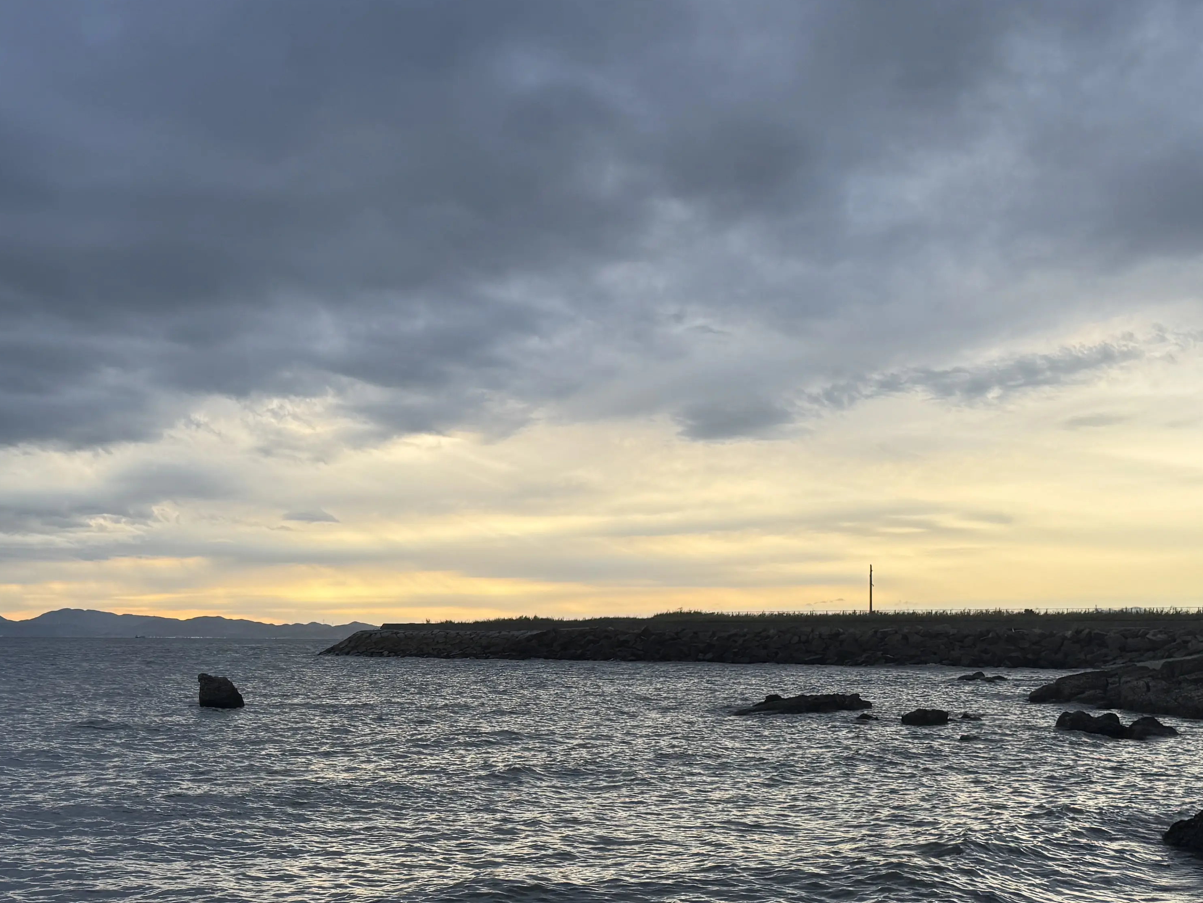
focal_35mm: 46
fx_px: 1599
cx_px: 488
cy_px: 647
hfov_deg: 41.1
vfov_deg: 31.1
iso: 80
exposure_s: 1/1560
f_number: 1.78
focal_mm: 6.76
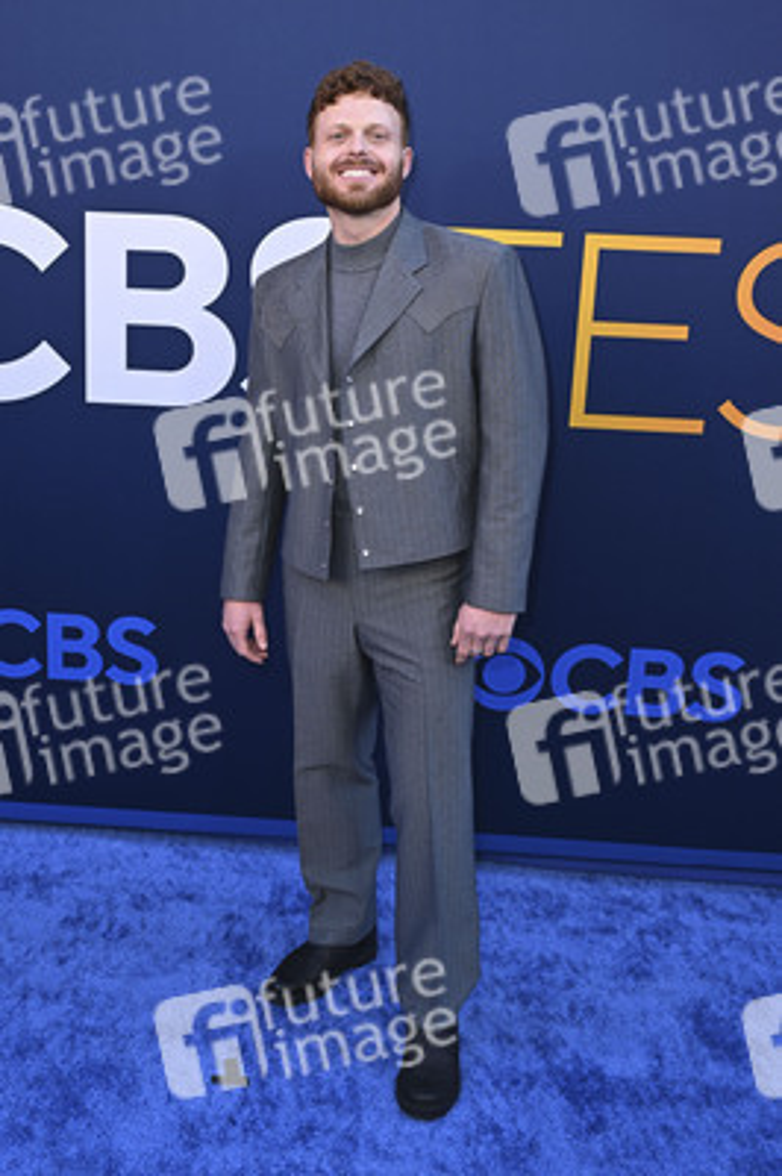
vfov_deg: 59.5
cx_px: 391
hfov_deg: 41.6
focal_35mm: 32
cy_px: 588
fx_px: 1028
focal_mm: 31.5
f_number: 5.6
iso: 500
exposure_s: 1/200
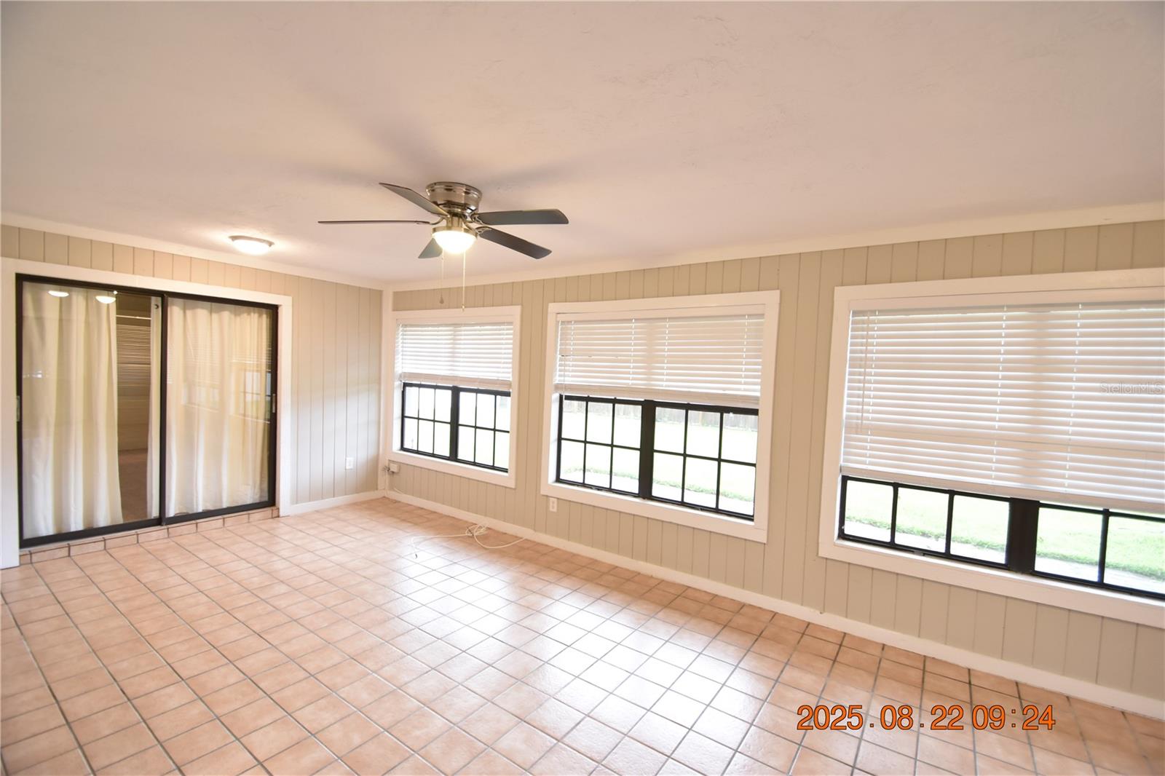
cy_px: 388
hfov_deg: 100.4
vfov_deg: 77.3
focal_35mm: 15
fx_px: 485
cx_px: 582
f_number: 3.5
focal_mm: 10
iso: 800
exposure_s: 1/30
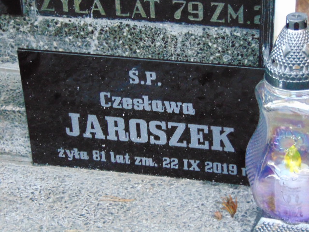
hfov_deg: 14.8
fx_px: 1187
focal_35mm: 133
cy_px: 116
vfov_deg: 11.1
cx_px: 154
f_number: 4
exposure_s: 1/25
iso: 800
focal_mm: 23.9
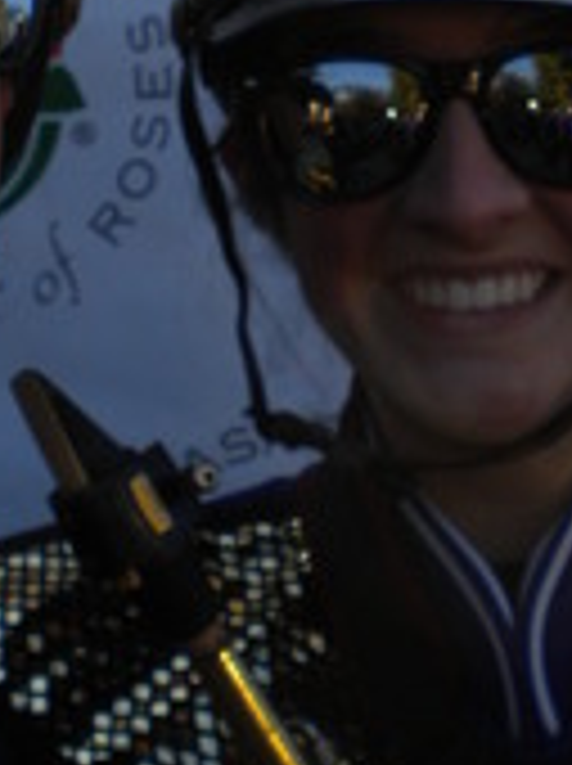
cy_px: 72
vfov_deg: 19.5
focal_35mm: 99
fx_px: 2187
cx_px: 135
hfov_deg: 14.8
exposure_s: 1/263
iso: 85
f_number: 4.6
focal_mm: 6.3
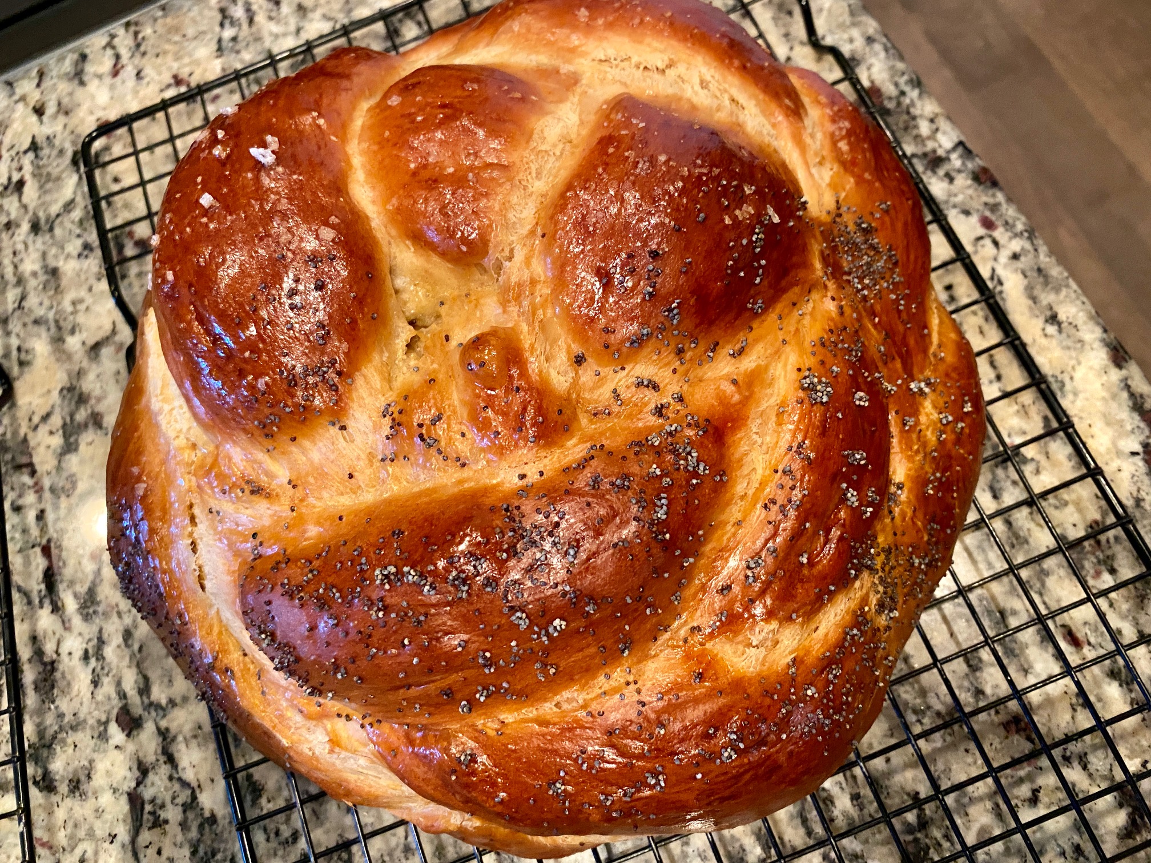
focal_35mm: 26
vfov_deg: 53.1
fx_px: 865
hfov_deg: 67.3
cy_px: 432
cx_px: 576
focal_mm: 4.25
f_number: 1.8
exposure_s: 1/60
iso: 500
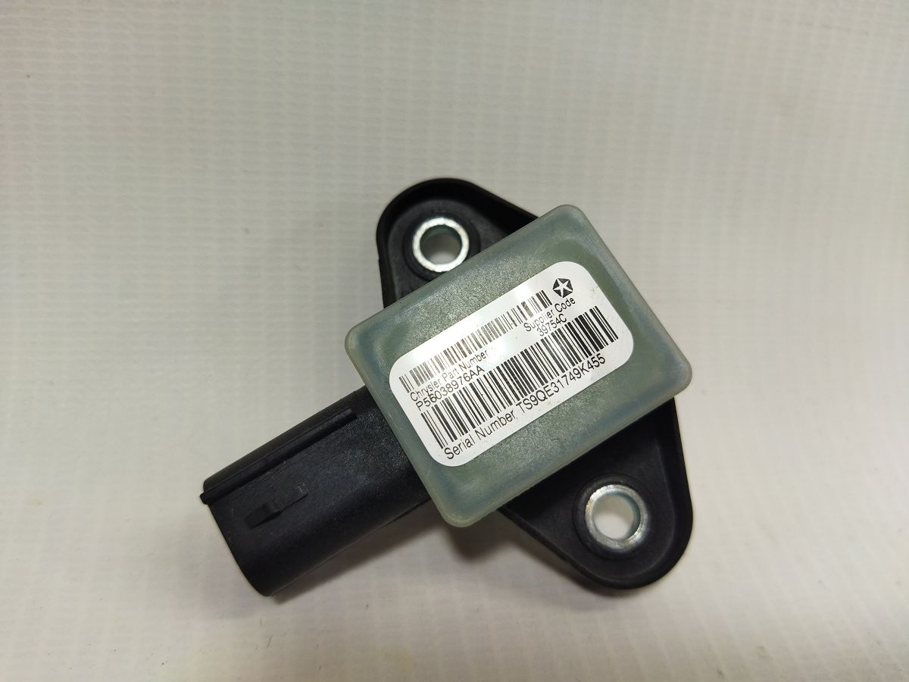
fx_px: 709
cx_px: 454
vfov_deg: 51.4
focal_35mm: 27
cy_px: 341
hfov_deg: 65.3
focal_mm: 4.71
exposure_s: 1/157
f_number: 1.79
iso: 99
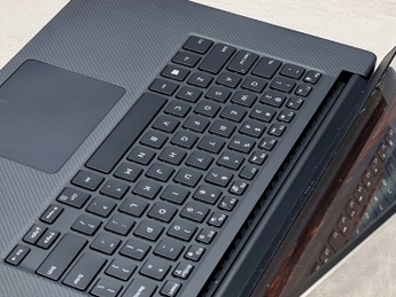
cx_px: 124
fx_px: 1224
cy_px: 173
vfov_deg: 13.8
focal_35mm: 107
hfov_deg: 18.3
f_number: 2.8
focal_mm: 9
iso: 125
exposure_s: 1/33
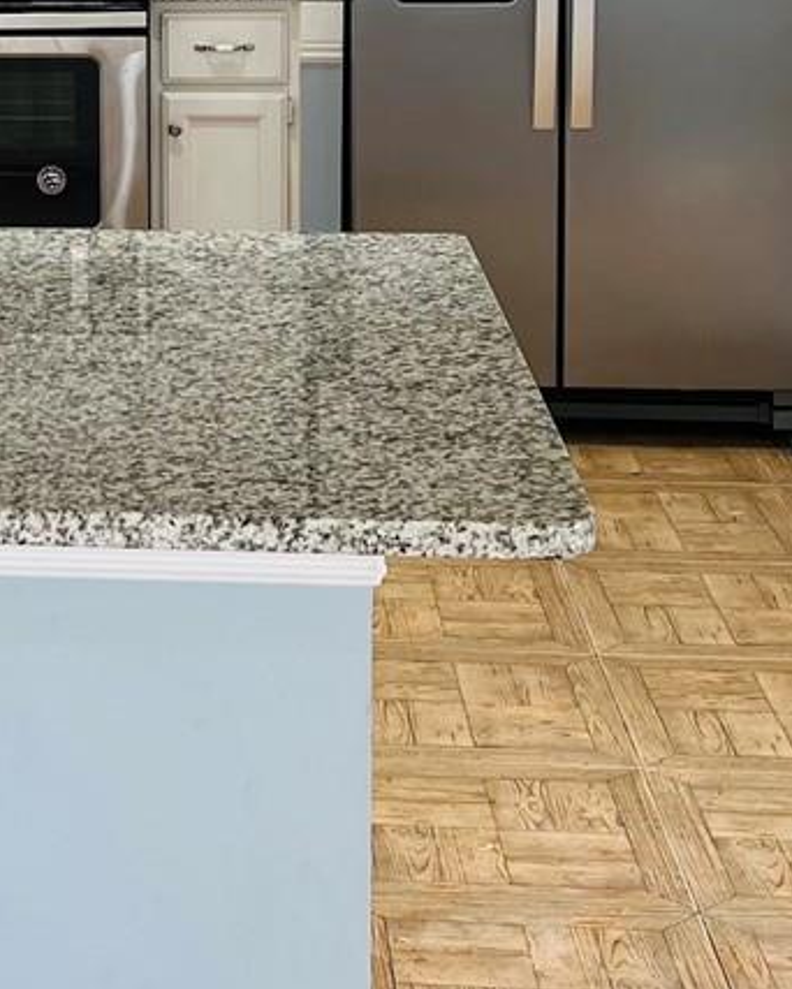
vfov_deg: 19.6
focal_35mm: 95
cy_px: 14
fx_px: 2782
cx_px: -227
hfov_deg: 15.5
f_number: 1.5
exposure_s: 1/120
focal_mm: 5.7
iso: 40
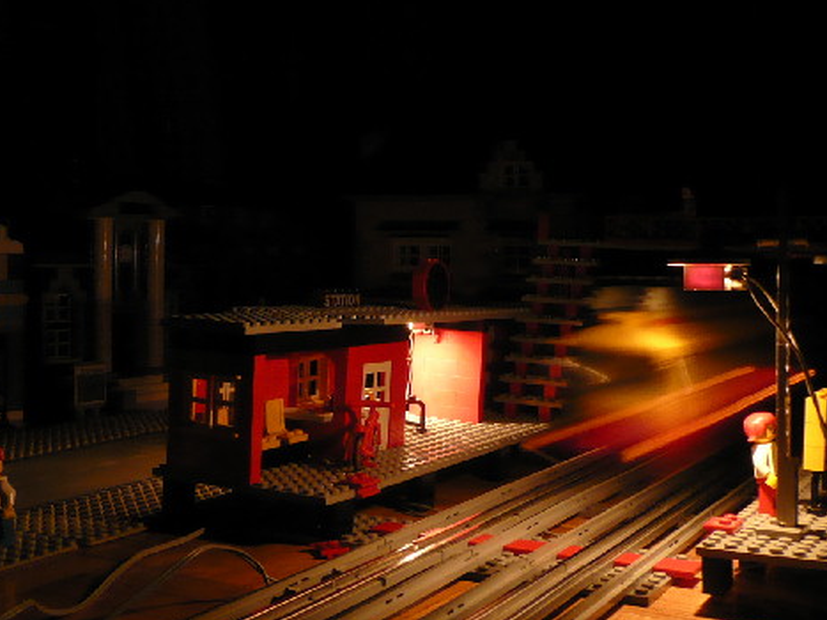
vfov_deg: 30.2
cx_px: 384
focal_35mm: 48
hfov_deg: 39.6
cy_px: 280
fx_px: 1146
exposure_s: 1/1.3
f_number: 3.3
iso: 200
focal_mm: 4.6
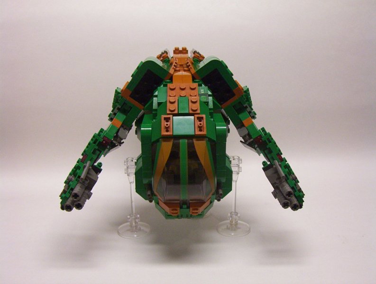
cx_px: 188
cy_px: 142
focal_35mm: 43
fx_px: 469
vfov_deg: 33.8
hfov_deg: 43.7
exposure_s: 1/74.3
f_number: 2.73
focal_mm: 5.77
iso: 200
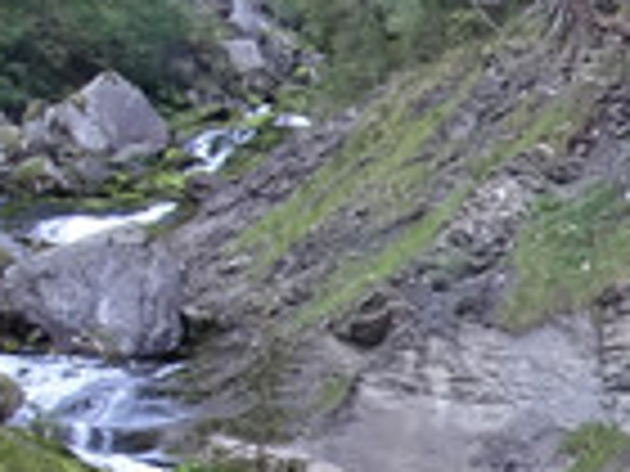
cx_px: 1613
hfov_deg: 9.4
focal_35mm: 183
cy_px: 913
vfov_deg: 7.8
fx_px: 3331
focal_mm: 4.1
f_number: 3.5
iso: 80
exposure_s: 1/30
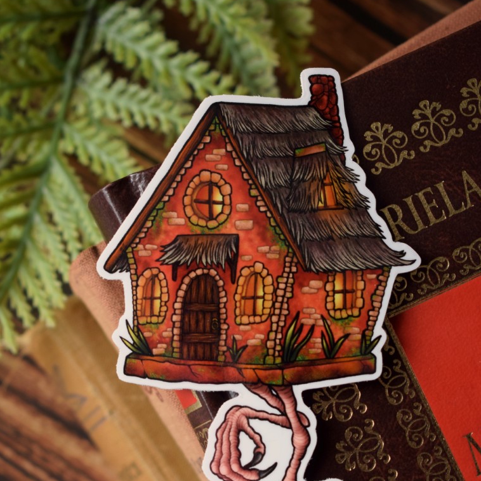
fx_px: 1462
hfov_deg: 18.7
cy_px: 296
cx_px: 243
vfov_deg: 18.7
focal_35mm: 93
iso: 500
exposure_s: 1/60
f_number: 5.3
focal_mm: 48
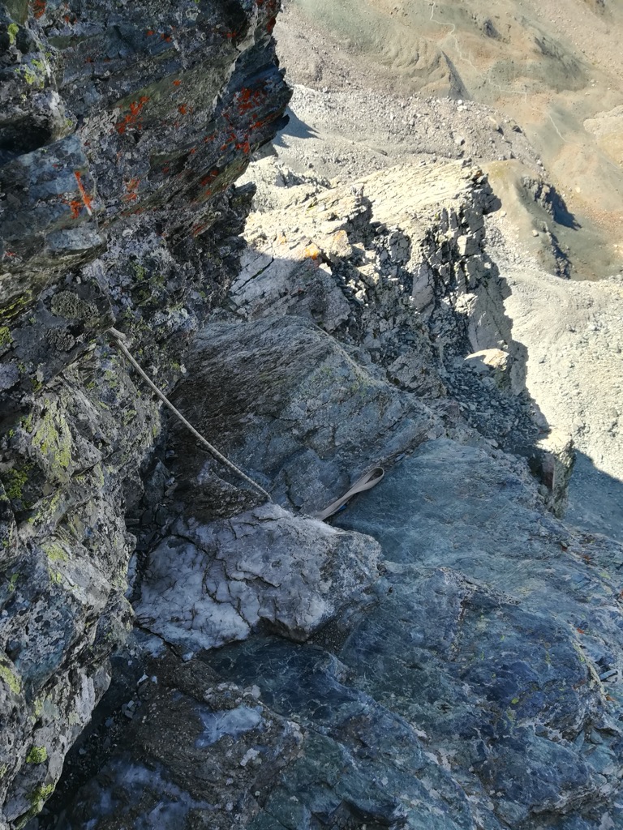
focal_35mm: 26
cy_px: 415
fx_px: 624
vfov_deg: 67.3
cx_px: 312
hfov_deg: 53.1
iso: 50
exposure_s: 1/170
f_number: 2.2
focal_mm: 3.83
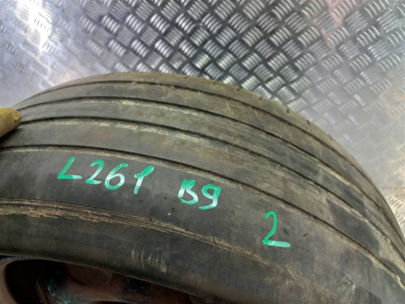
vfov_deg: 54.9
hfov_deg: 69.4
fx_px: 292
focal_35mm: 25
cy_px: 152
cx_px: 202
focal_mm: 4.6
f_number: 1.8
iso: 100
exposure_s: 1/50
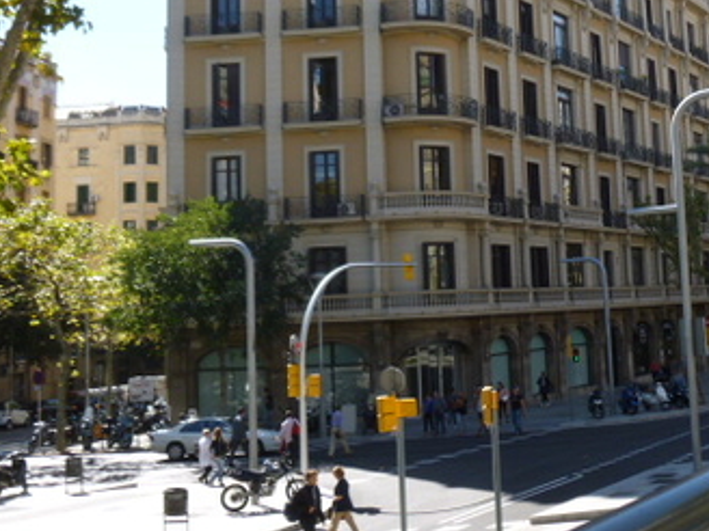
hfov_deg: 35.2
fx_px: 1086
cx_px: 551
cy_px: 162
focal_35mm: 53
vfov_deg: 27.3
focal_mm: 5.2
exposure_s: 1/400
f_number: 3.3
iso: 100
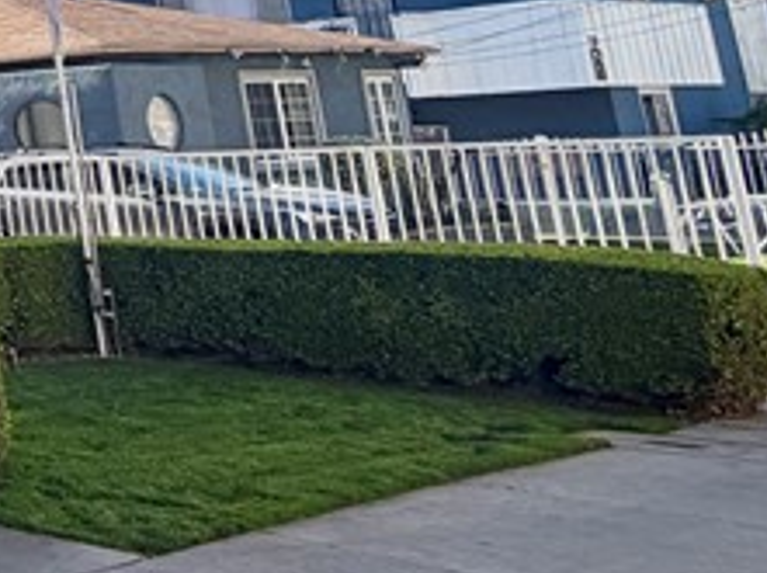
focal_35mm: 65
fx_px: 1438
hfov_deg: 17.6
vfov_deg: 21.3
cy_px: -66
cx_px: -861
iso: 32
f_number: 2.2
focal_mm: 2.22
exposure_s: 1/770
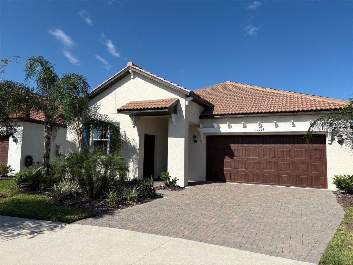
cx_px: 176
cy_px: 132
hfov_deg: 67.3
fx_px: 265
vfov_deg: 53.1
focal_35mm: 26
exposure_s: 1/4950
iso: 50
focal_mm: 5.96
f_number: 1.6
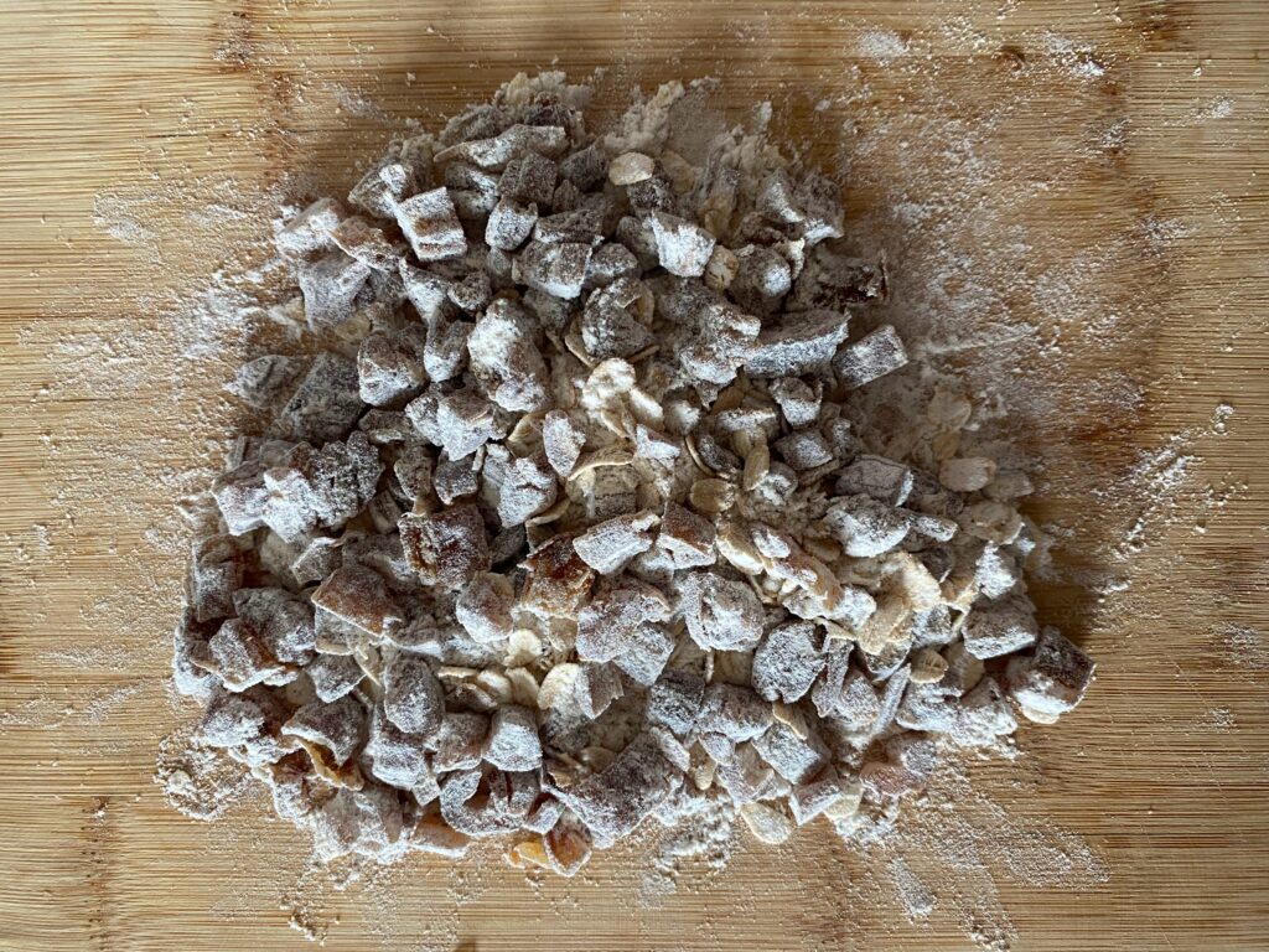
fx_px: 953
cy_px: 476
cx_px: 634
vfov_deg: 53.1
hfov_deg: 67.3
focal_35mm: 26
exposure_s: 1/60
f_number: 1.8
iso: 200
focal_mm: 4.25
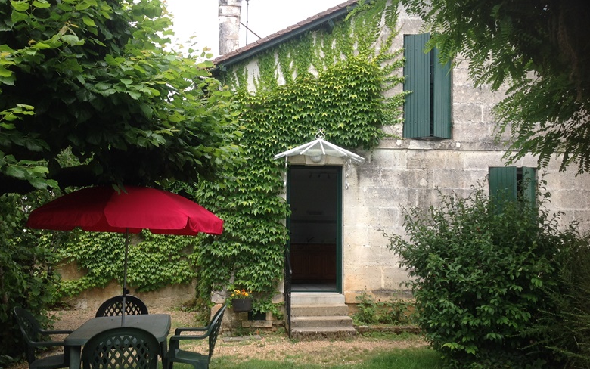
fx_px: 611
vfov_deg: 33.6
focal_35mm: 38
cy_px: 210
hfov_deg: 51.5
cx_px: 297
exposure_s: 1/657
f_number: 2.4
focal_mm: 4.28
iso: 50
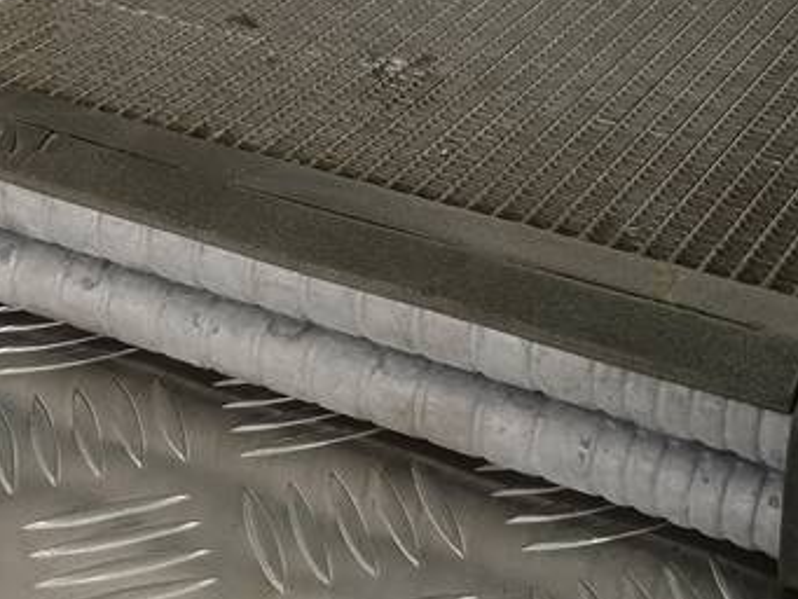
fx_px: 1868
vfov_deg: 17.9
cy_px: 37
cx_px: 466
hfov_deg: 24.1
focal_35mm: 81
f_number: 1.6
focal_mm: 4.11
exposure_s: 1/100
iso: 150
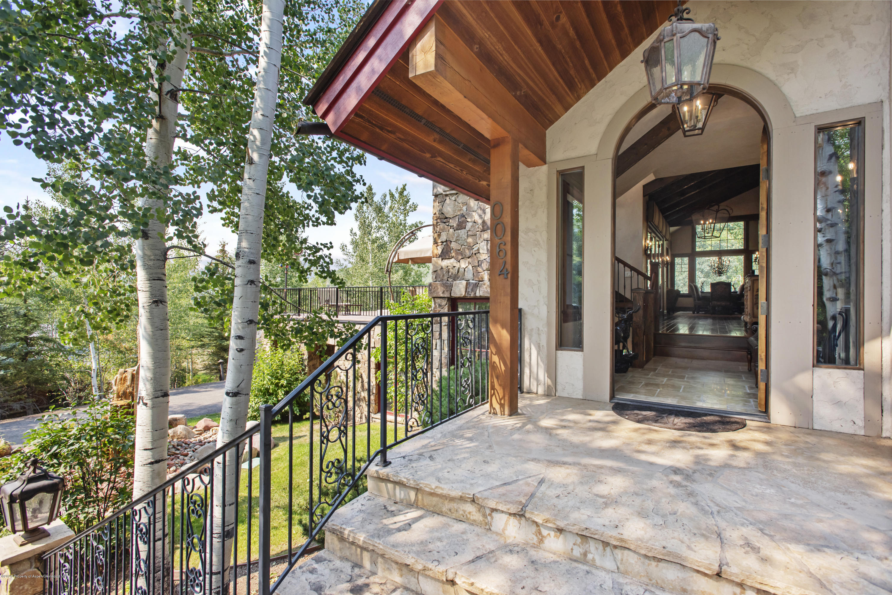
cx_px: 446
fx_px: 421
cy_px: 298
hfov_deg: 93.3
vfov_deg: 70.5
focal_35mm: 17
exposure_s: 1/640
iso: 400
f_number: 7.1
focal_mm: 17
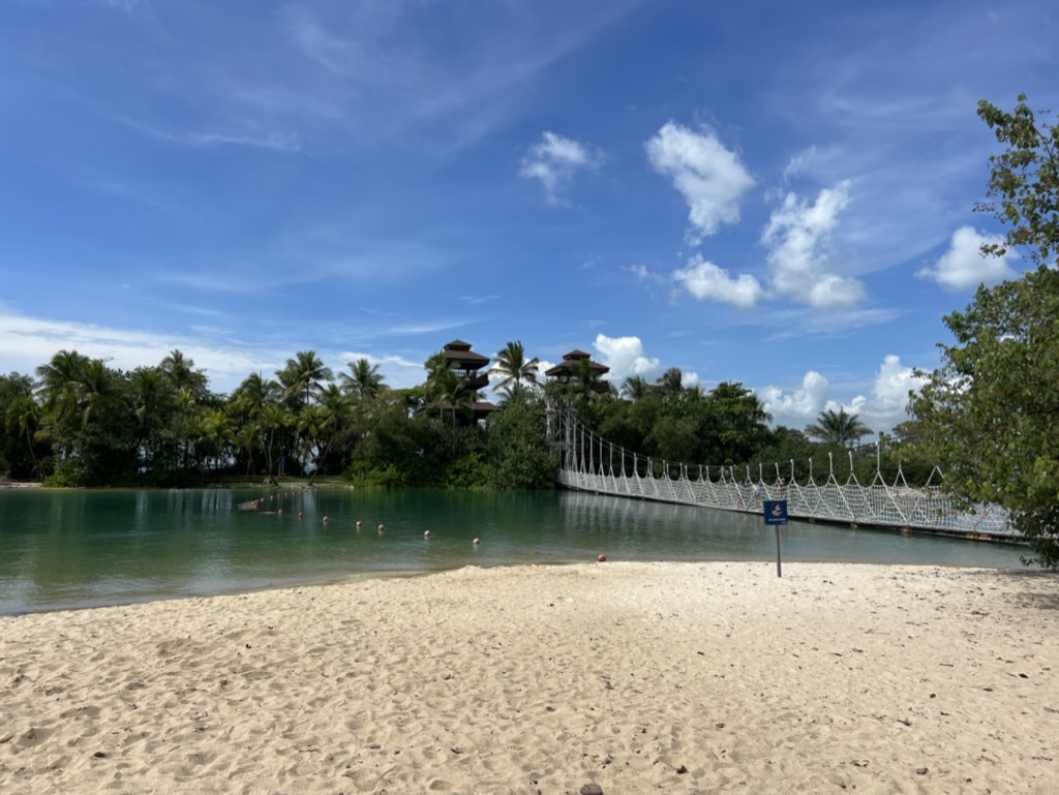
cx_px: 530
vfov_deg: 53.1
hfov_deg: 67.3
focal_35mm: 26
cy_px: 398
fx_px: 796
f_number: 1.5
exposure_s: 1/8000
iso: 50
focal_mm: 5.7
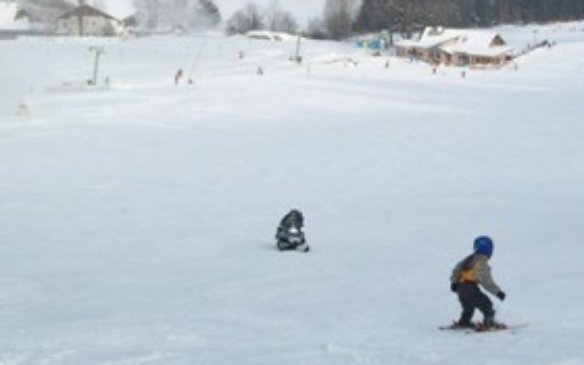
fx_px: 1942
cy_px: 42
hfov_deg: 17.0
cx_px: 422
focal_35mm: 122
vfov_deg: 10.7
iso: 80
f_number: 6.7
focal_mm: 11.6
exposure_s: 1/251
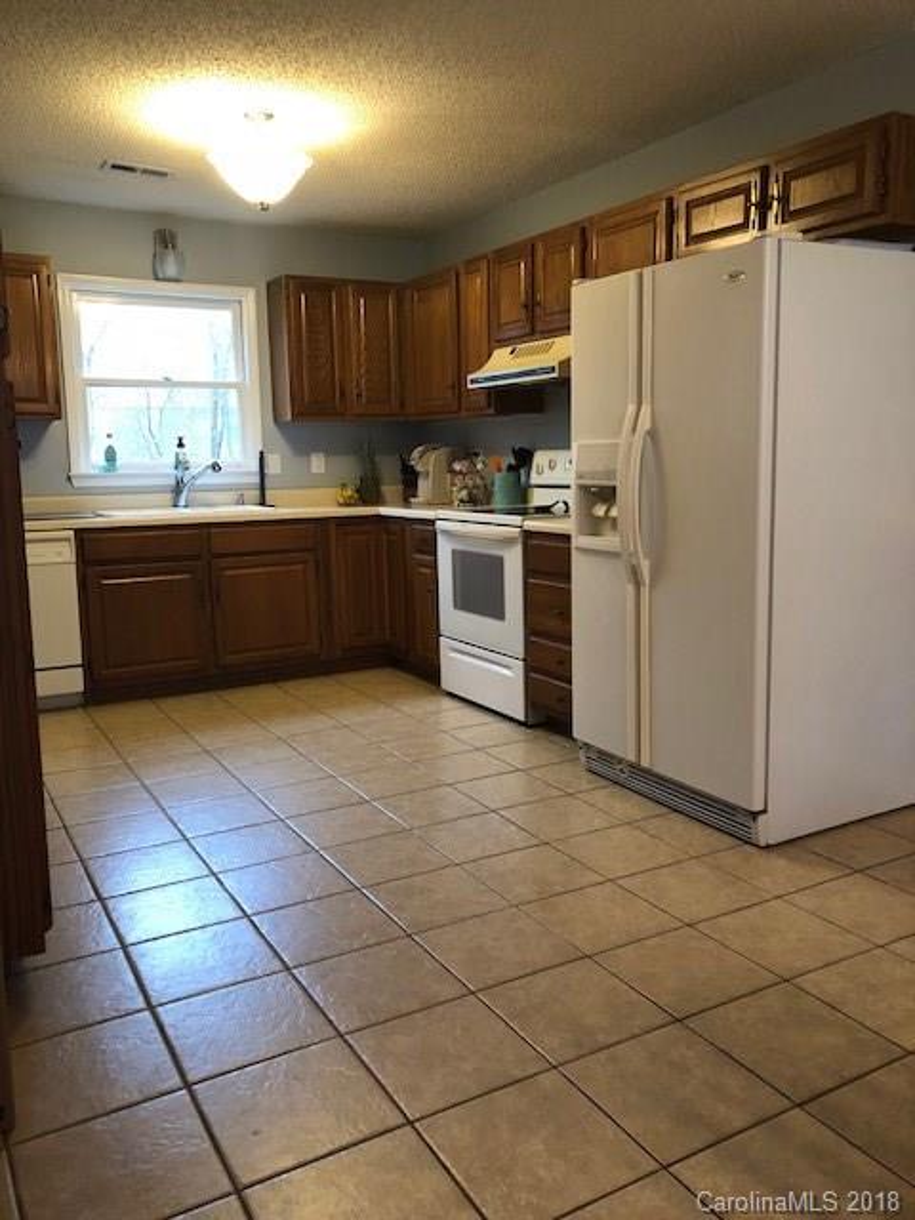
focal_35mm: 28
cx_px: 458
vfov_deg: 63.4
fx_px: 987
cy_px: 610
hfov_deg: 49.7
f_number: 1.8
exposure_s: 1/15
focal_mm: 3.99
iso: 64
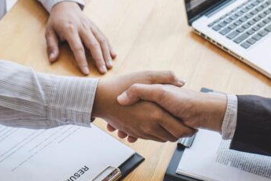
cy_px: 90
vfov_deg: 17.1
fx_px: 603
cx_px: 181
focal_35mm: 80
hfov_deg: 25.2
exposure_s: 1/100
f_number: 3.2
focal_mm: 28.9
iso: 200
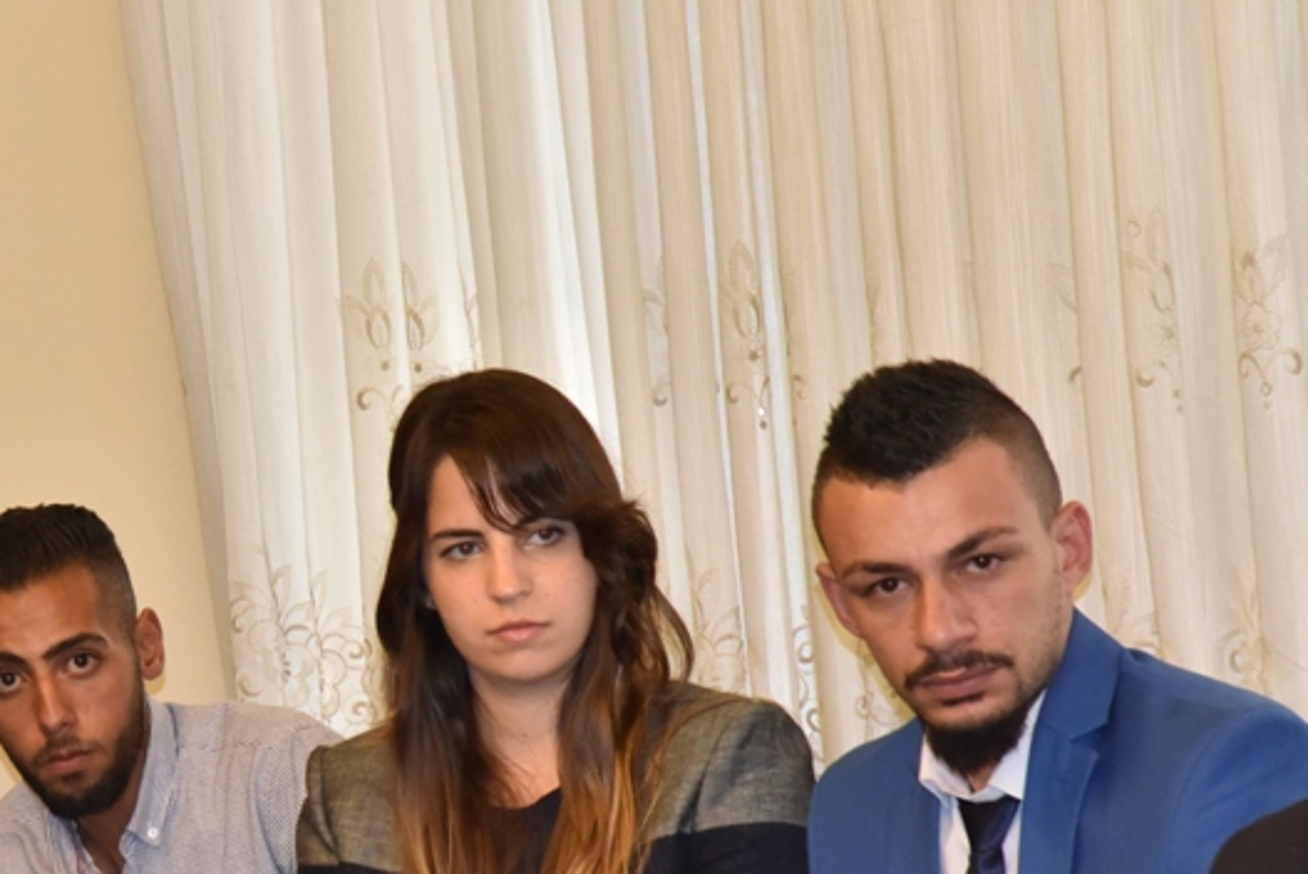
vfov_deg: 5.9
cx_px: 62
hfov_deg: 8.8
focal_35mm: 233
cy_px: 647
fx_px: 8470
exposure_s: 1/200
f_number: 6.3
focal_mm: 120
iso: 2500
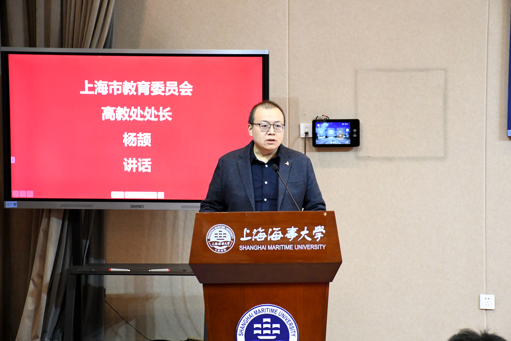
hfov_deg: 19.5
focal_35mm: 105
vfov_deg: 13.0
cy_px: 170
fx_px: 1491
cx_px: 256
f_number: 5
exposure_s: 1/125
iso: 5000
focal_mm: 70
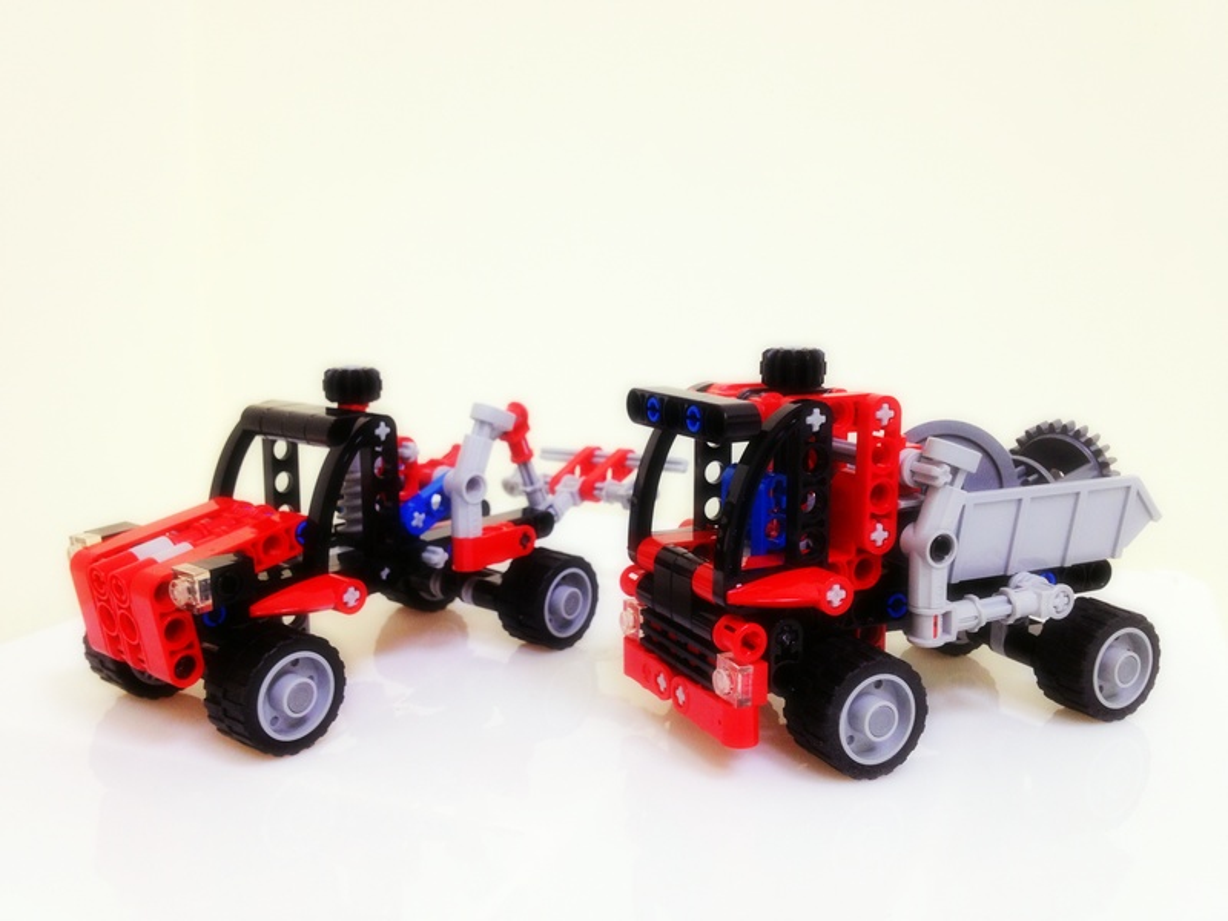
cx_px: 614
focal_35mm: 35
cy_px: 460
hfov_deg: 52.6
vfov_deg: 40.7
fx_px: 1242
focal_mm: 4.28
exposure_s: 1/20
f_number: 2.4
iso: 100
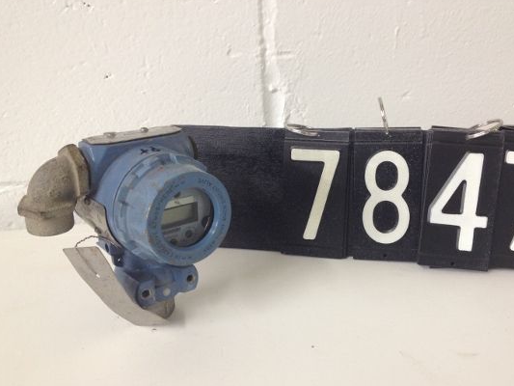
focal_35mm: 42
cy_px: 218
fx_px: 624
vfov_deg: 34.3
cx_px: 287
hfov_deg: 44.7
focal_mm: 4.28
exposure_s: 1/20
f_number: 2.4
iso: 125
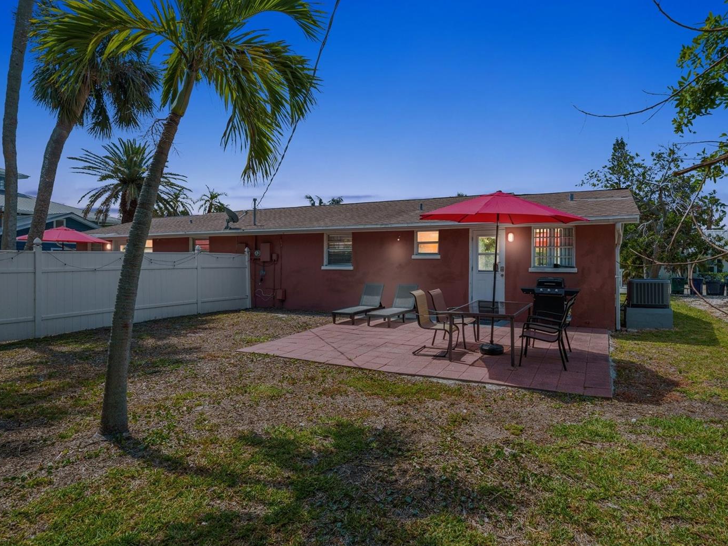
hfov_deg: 84.4
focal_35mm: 19
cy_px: 274
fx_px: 400
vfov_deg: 68.7
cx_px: 401
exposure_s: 1/500
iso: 250
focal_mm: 17
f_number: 9
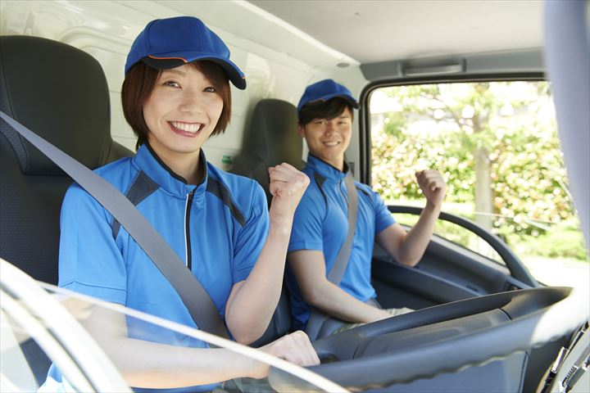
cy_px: 196
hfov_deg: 55.8
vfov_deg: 38.9
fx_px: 557
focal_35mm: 34
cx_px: 295
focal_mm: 34
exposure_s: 1/125
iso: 400
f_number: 4
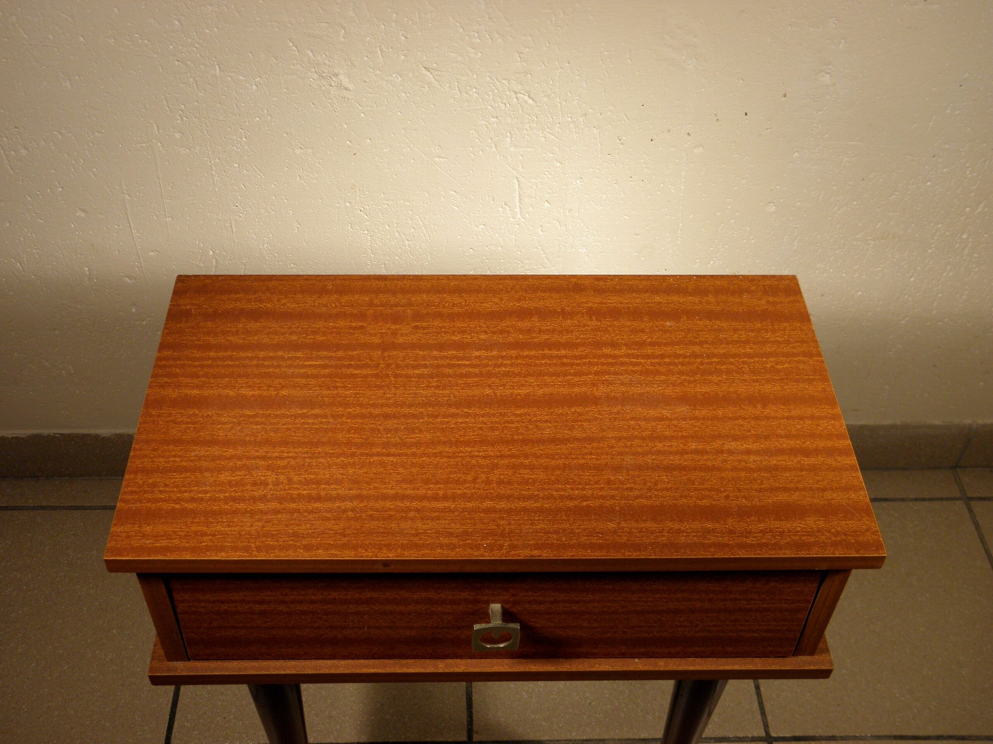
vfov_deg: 37.7
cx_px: 496
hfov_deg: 49.0
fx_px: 1090
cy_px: 372
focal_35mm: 38
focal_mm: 6.8
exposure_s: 1/40
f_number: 3.7
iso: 125
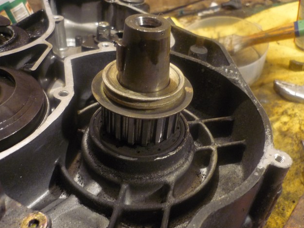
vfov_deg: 41.8
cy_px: 115
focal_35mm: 34
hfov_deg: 53.9
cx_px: 156
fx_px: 299
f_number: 2.8
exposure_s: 1/10
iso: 400
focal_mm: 5.5
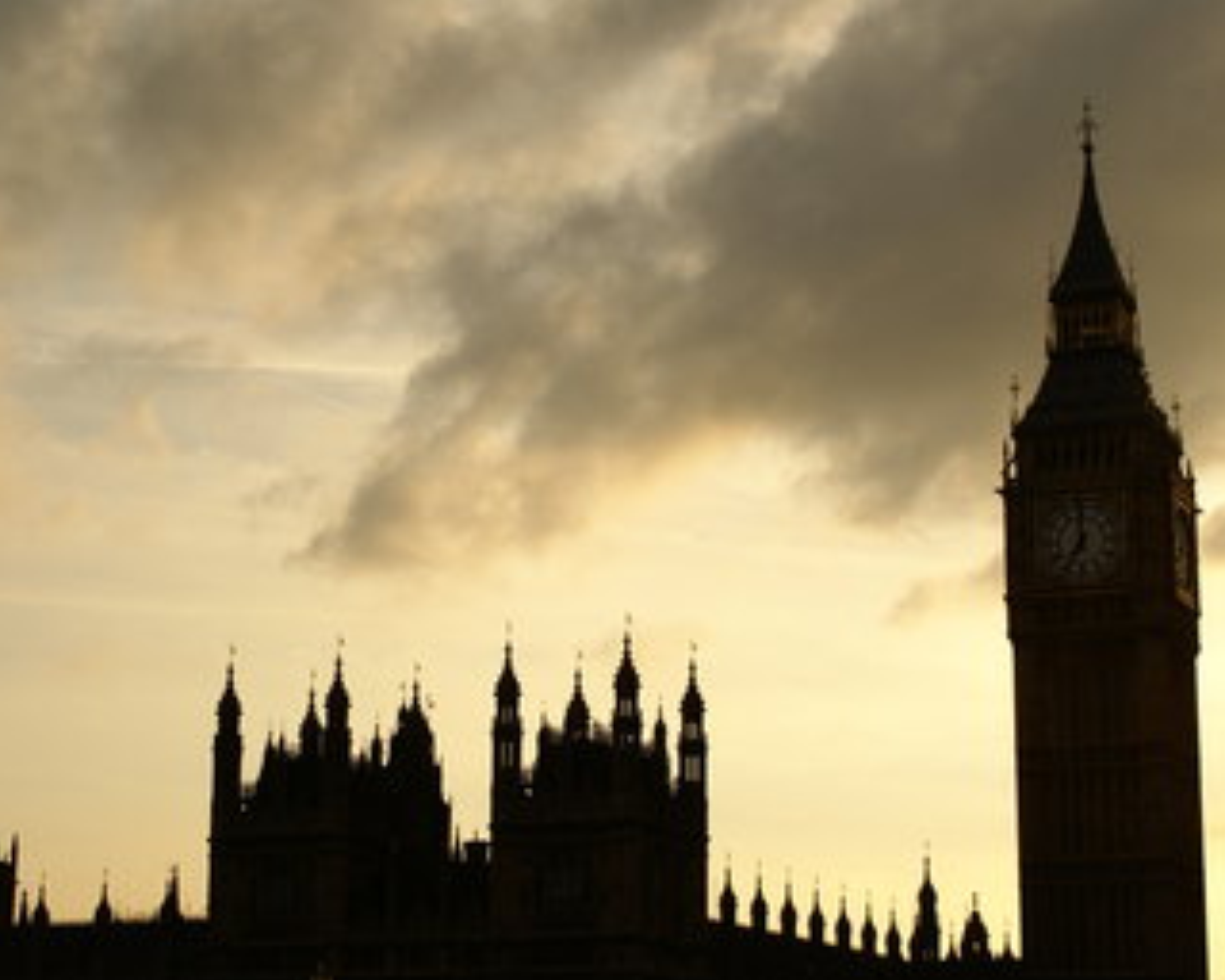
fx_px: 2776
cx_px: 597
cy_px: 490
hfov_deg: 24.9
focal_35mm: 77
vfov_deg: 20.0
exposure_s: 1/250
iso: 100
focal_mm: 45
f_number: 9
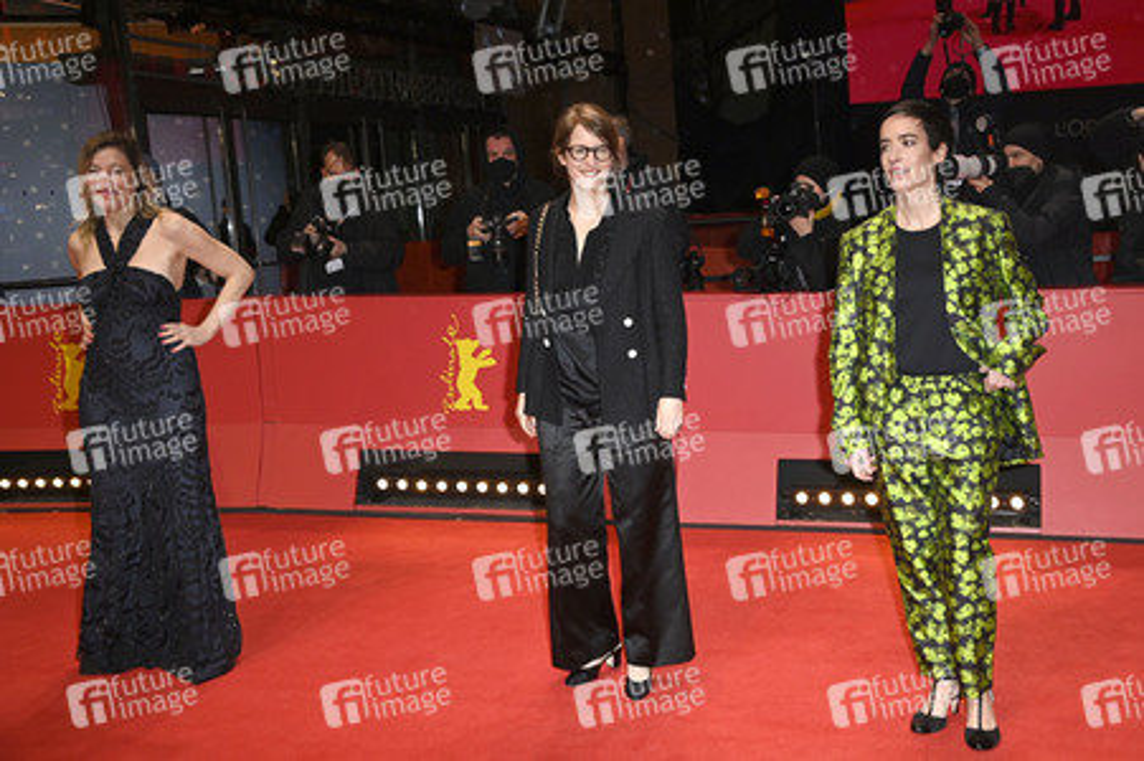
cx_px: 572
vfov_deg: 31.8
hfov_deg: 46.4
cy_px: 380
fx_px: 1334
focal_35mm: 42
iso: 500
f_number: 5.6
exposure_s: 1/160
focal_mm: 42
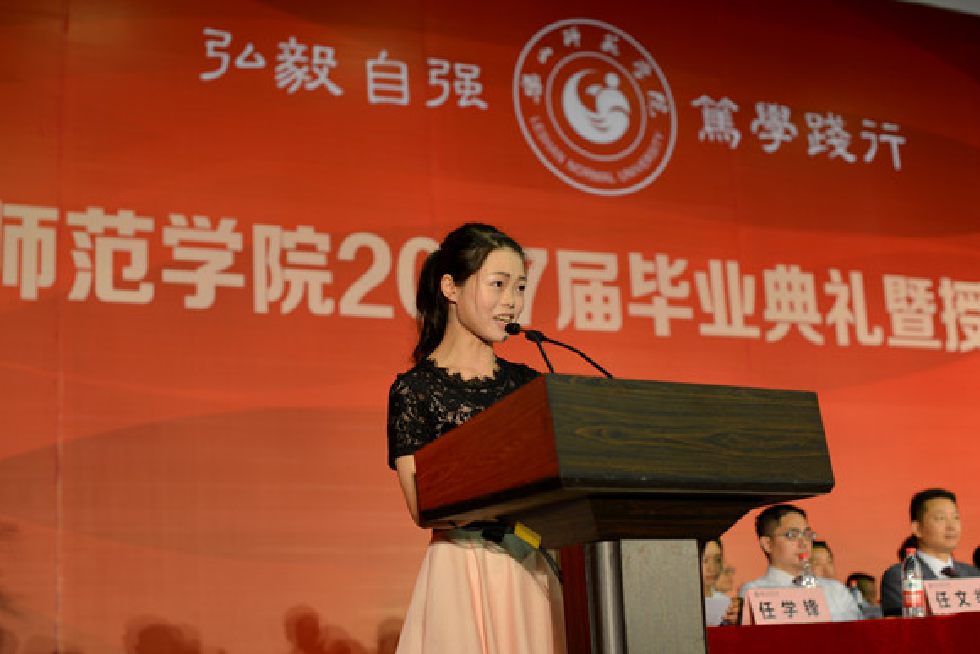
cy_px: 346
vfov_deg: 24.2
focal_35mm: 56
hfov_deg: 35.6
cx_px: 490
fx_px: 1525
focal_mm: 50
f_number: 2.8
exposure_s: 1/30
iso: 100
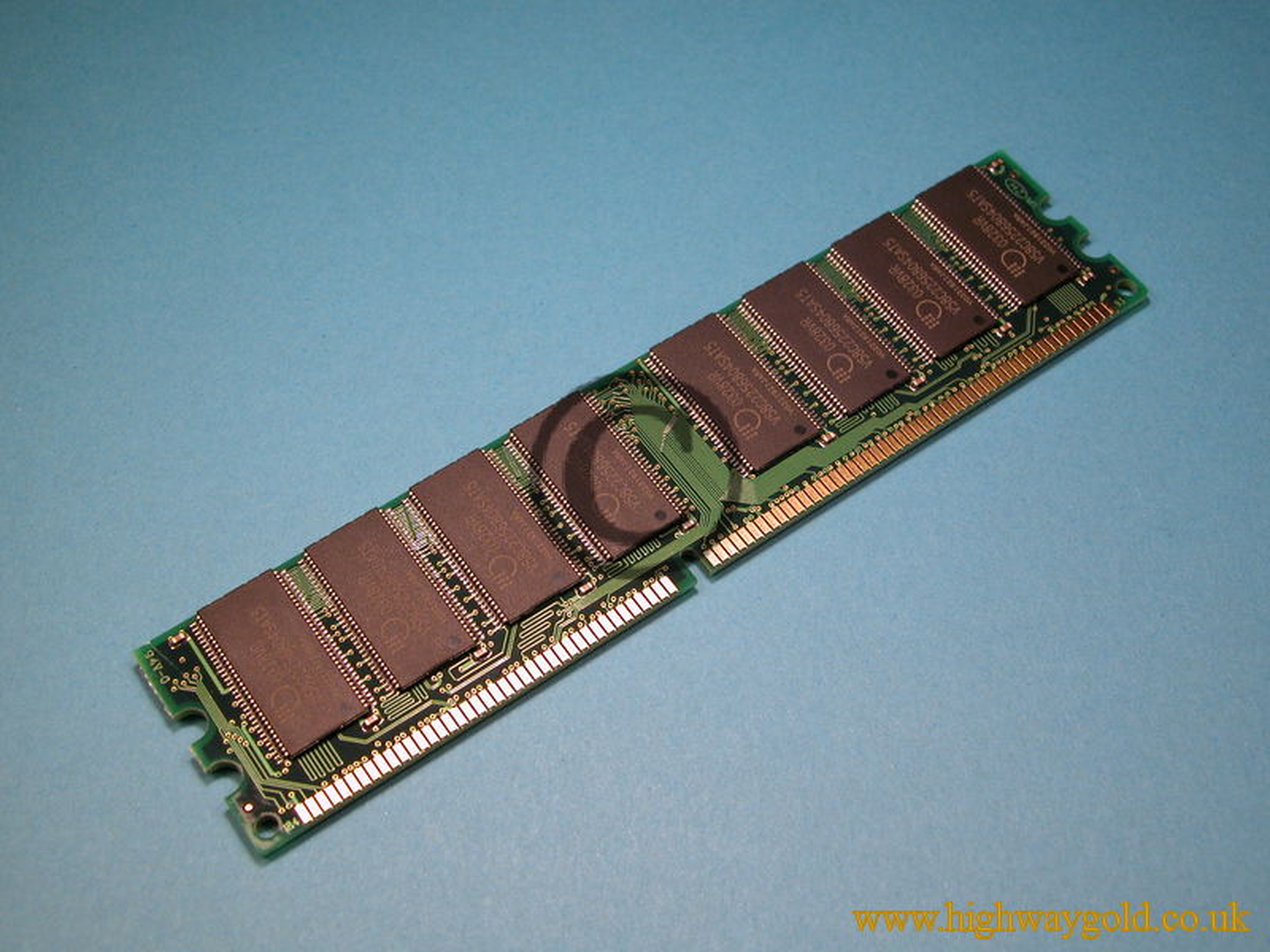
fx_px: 1834
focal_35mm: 50
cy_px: 476
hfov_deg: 38.2
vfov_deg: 29.1
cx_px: 635
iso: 100
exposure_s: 1/59.2
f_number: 4.8
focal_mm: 12.7
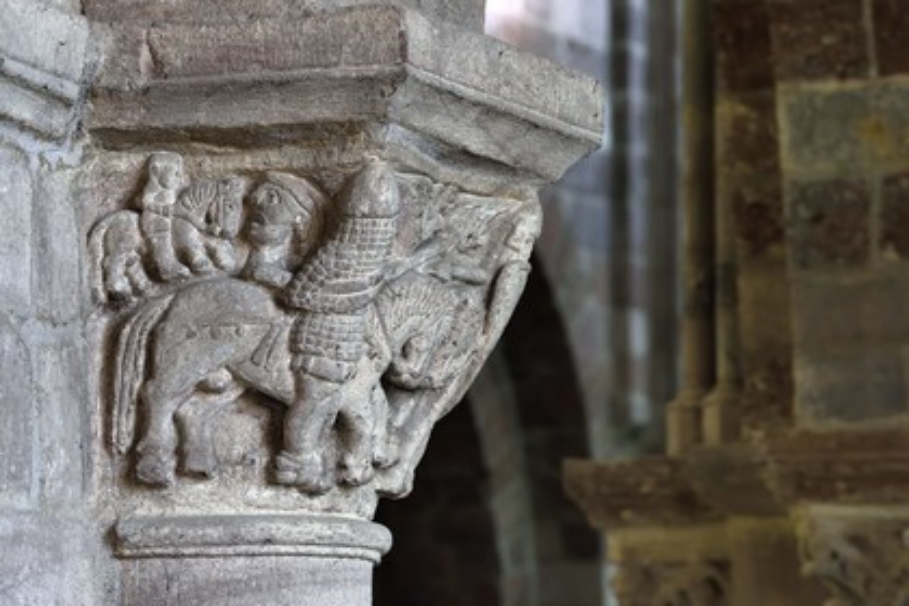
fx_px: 5050
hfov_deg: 10.3
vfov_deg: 6.9
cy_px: 303
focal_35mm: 200
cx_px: 454
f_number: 6.3
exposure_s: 1/80
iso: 1600
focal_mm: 200
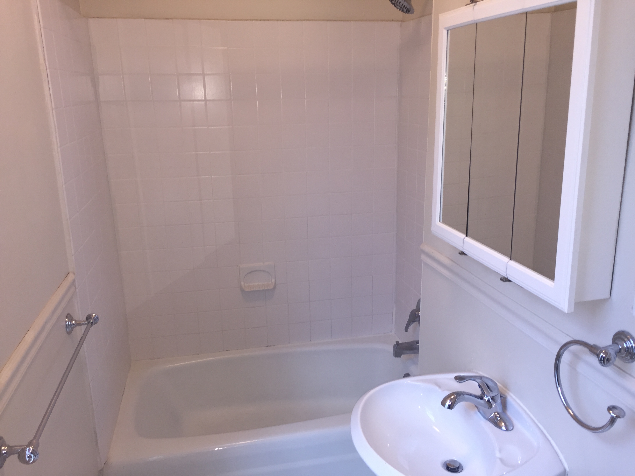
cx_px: 318
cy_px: 238
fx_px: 532
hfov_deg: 61.7
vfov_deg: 48.2
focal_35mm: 29
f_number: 2.2
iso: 40
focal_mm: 4.15
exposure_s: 1/30
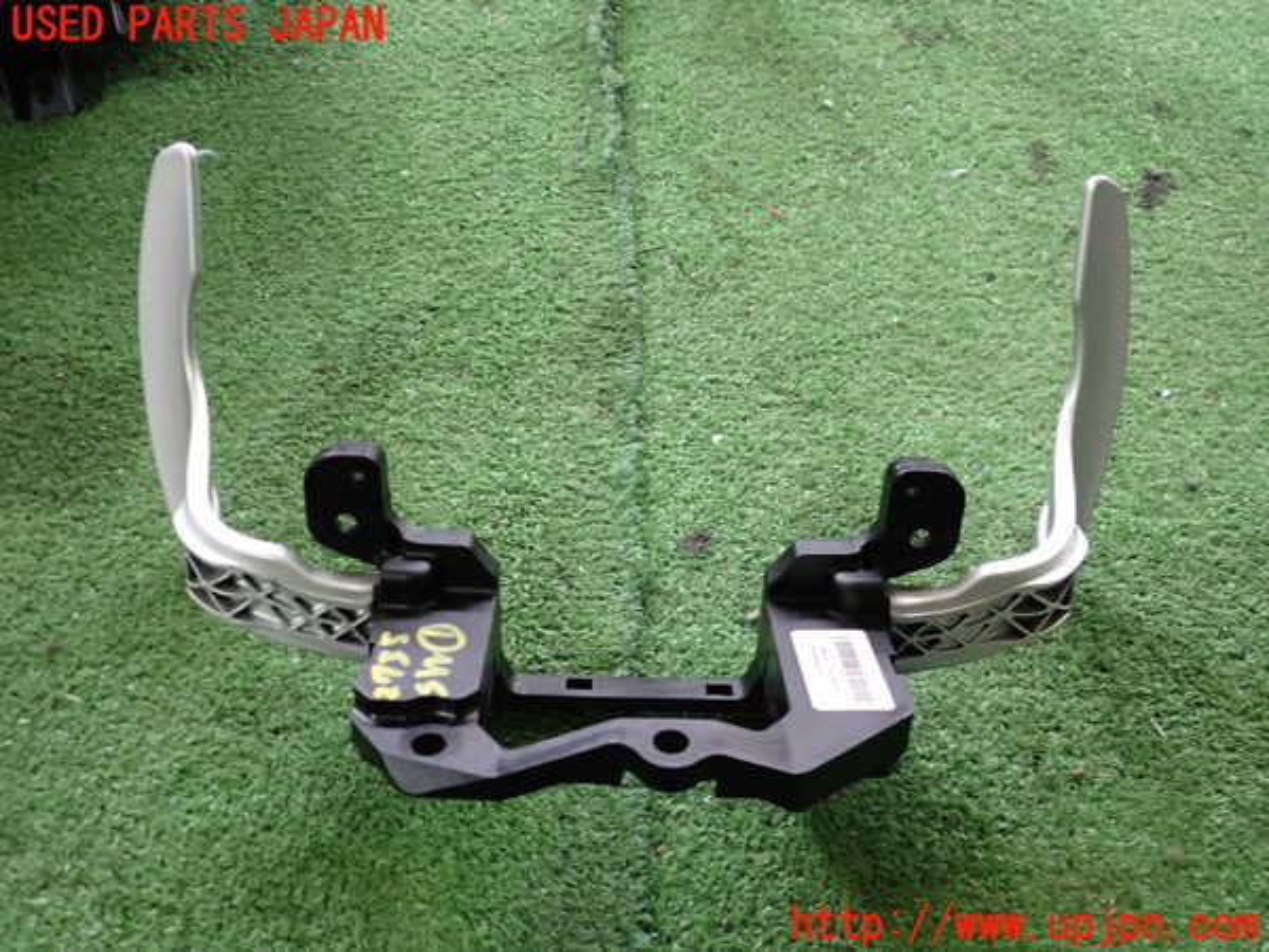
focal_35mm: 30
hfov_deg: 60.0
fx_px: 1100
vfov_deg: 46.8
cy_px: 476
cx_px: 634
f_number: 2.3
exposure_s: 1/30
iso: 320
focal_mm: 5.4
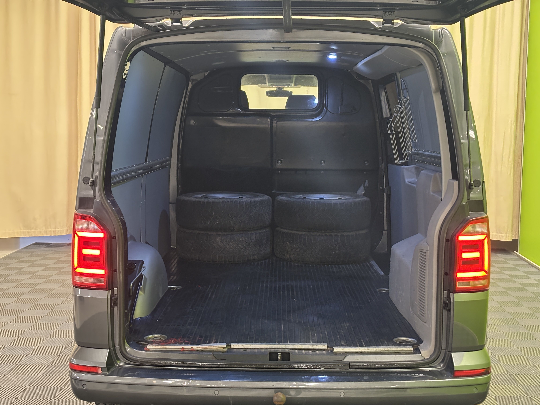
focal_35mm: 52
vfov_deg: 28.0
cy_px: 202
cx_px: 270
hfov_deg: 36.8
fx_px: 811
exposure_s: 1/33
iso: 320
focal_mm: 5.96
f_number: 1.6
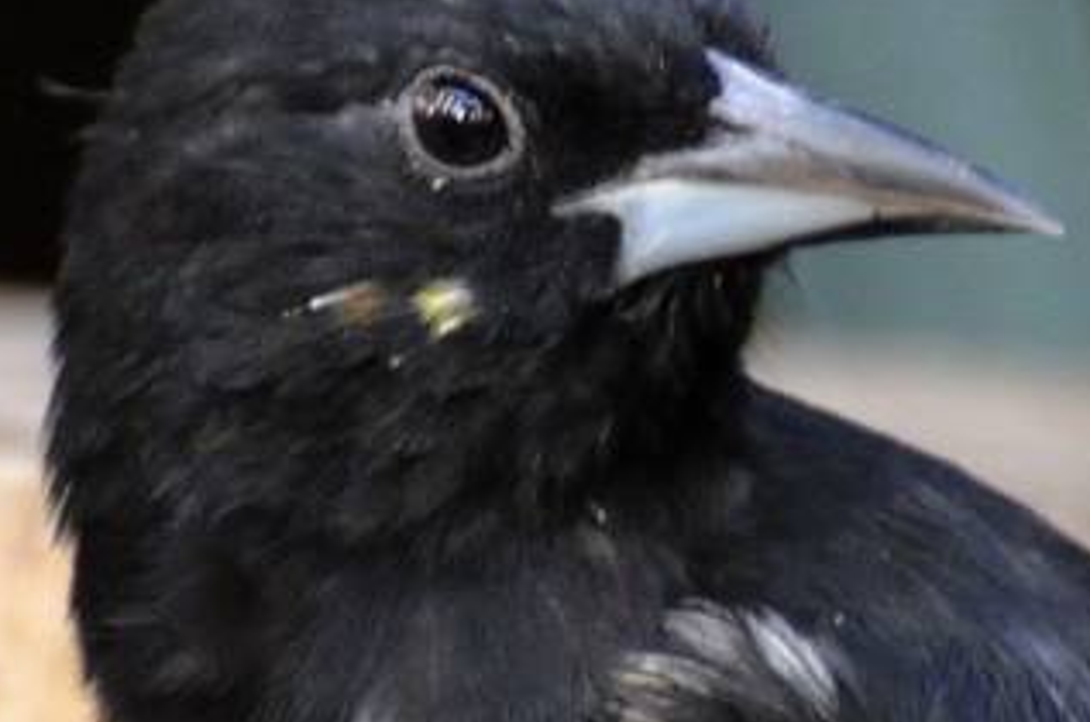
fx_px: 68652
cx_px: 674
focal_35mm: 2272
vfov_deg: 0.6
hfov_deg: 0.9
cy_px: 241
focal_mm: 300
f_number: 5.6
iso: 1800
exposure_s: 1/125
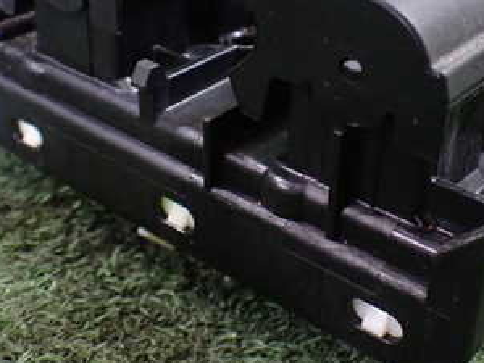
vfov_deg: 24.2
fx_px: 839
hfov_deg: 32.2
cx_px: 263
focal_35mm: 60
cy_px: 90
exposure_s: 1/60
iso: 800
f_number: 2.3
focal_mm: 5.4
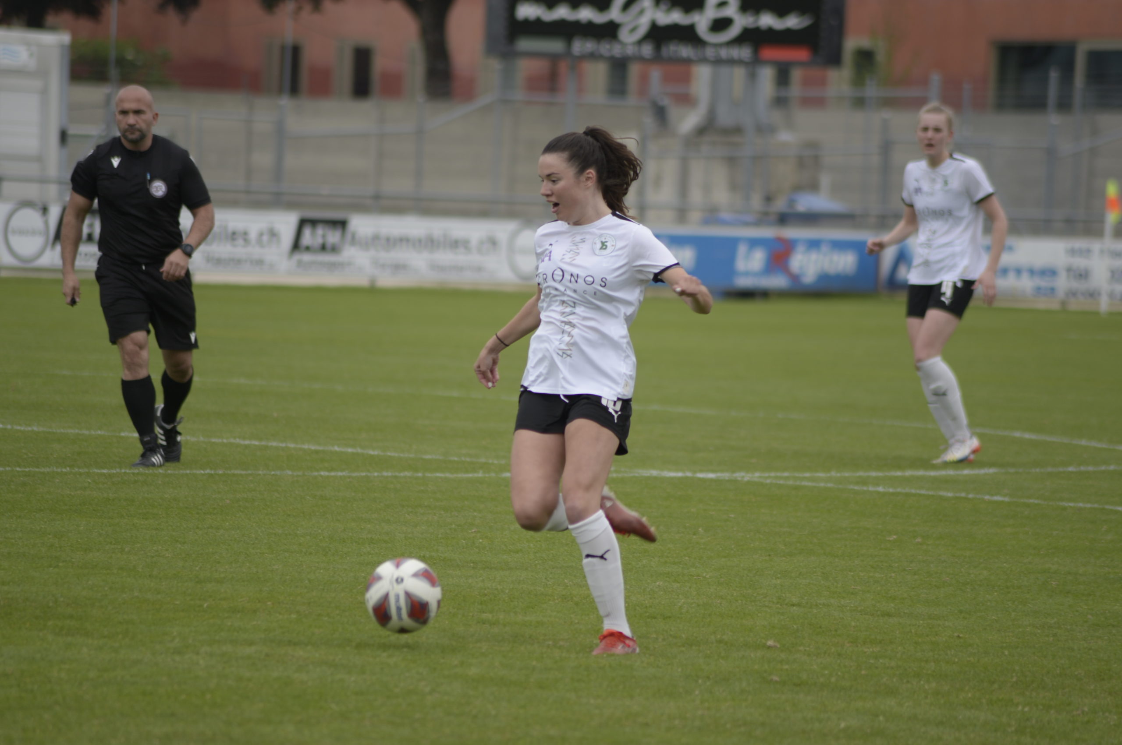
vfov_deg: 4.6
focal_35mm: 300
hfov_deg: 6.9
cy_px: 372
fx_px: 9340
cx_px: 561
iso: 220
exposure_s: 1/500
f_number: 5.6
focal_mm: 300
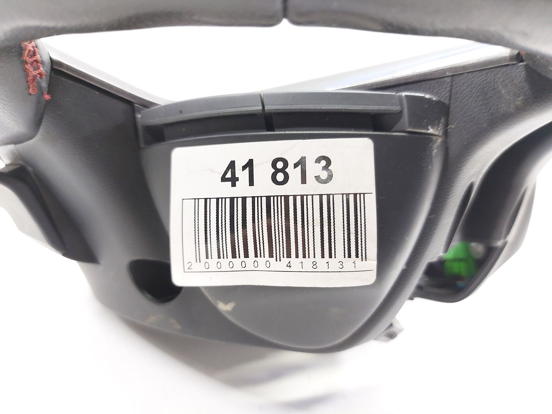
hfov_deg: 71.6
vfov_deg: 56.8
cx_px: 276
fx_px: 383
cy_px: 207
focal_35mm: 24
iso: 200
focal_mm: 5.23
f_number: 1.8
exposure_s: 1/33
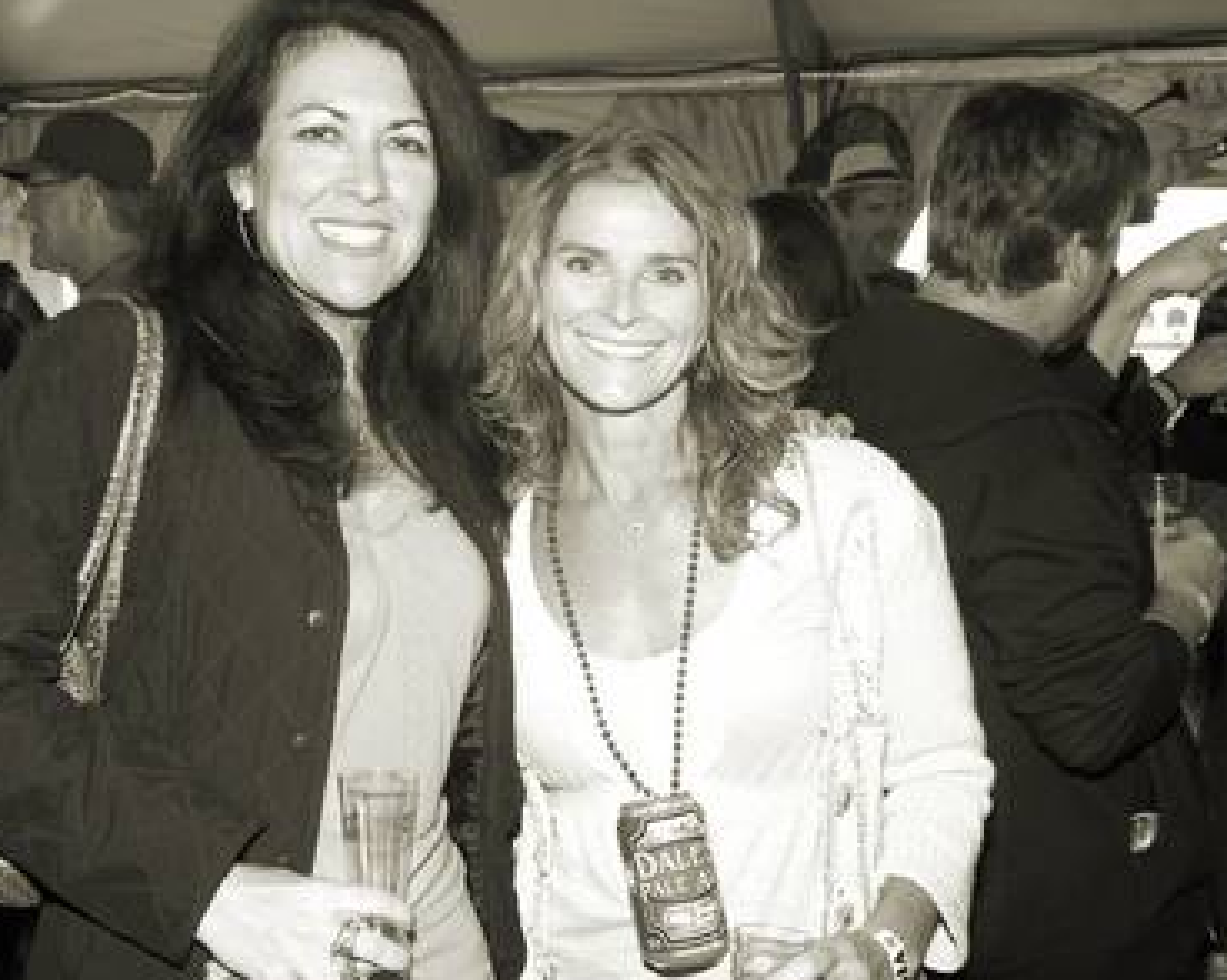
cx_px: 437
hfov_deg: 40.0
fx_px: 1670
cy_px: 472
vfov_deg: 32.7
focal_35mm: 46
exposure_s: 1/60
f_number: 8
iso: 400
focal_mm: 24
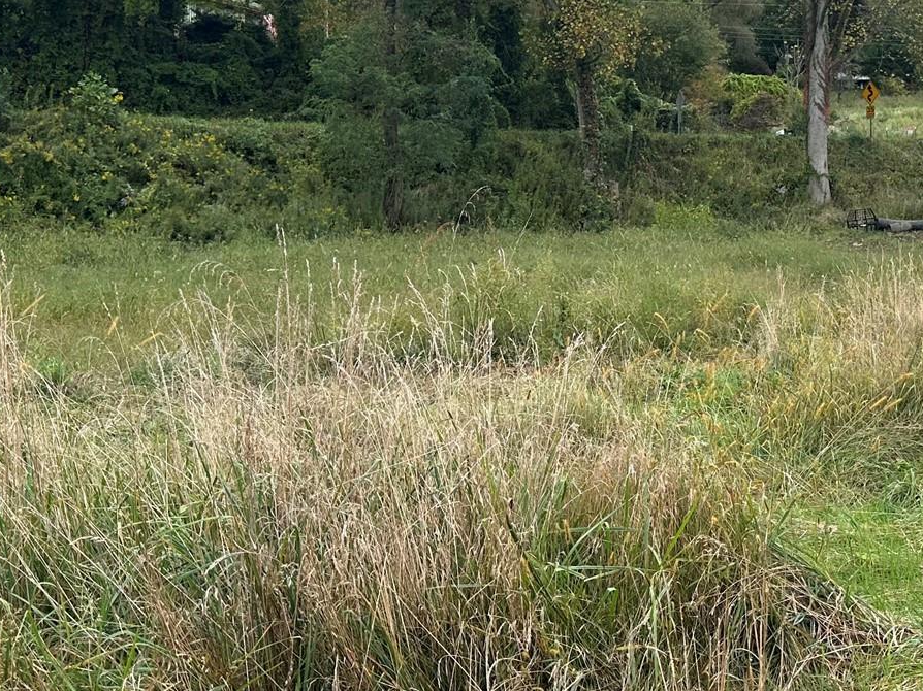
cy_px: 180
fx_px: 1466
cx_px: 751
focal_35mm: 55
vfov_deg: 26.2
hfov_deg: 33.8
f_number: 1.78
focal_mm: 6.86
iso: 80
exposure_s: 1/1433
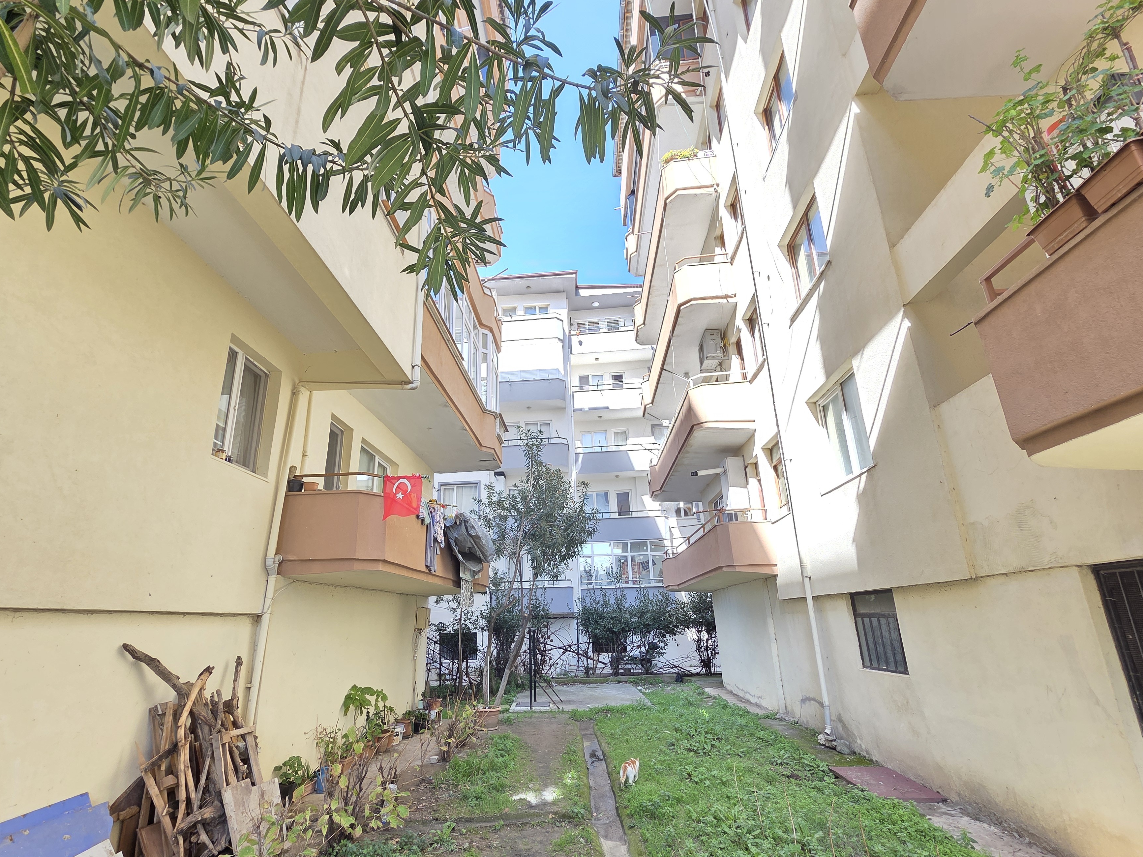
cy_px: 465
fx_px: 495
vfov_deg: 81.6
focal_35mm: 15
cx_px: 550
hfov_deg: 98.1
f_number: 2.2
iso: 50
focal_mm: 2.2
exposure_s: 1/125
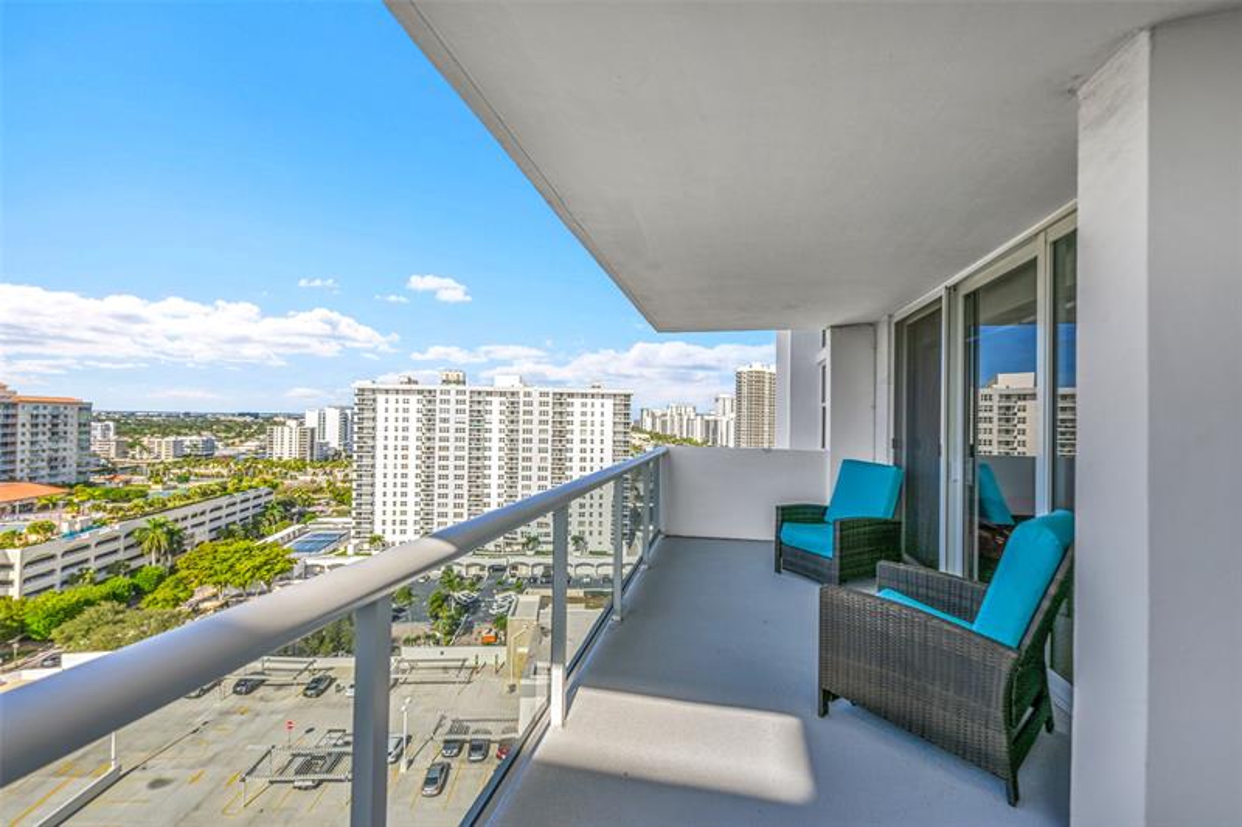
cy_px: 414
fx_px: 483
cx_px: 621
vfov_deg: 81.2
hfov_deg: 104.3
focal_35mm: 14
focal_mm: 14
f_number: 9
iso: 80
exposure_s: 1/200
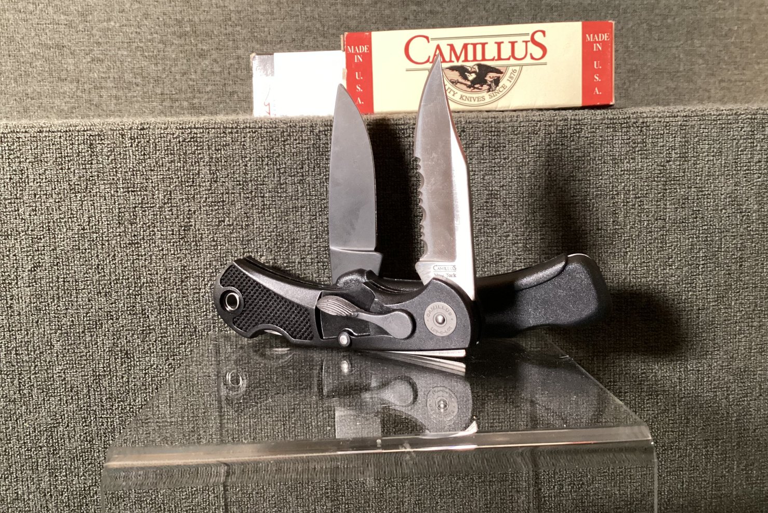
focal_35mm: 33
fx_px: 704
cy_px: 219
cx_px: 393
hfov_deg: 57.2
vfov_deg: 39.9
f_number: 2.4
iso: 400
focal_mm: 3.3
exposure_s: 1/30
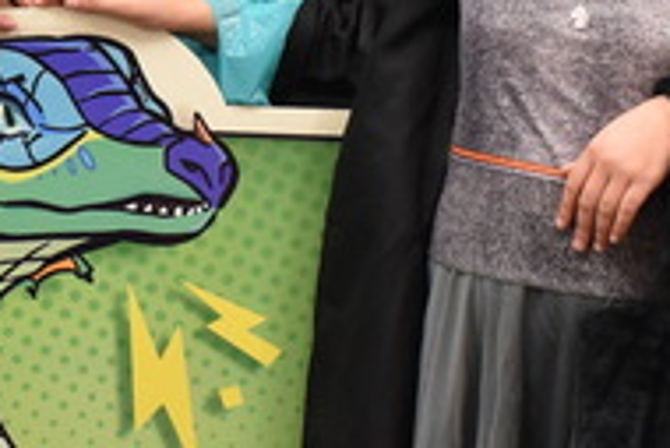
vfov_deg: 10.9
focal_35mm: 126
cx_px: 42
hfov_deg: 16.0
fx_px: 2347
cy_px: 289
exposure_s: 1/30
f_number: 7.1
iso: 1250
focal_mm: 20
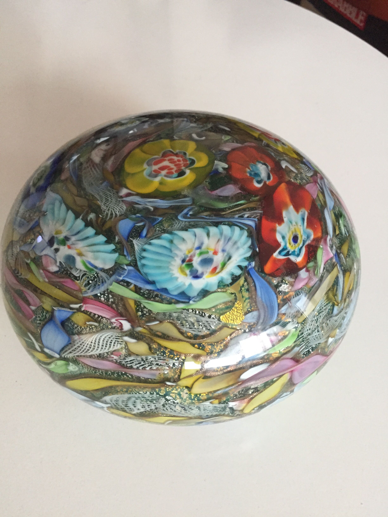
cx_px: 194
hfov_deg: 48.2
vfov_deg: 61.7
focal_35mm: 29
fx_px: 433
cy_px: 258
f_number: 2.2
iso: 250
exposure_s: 1/33
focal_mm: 4.15
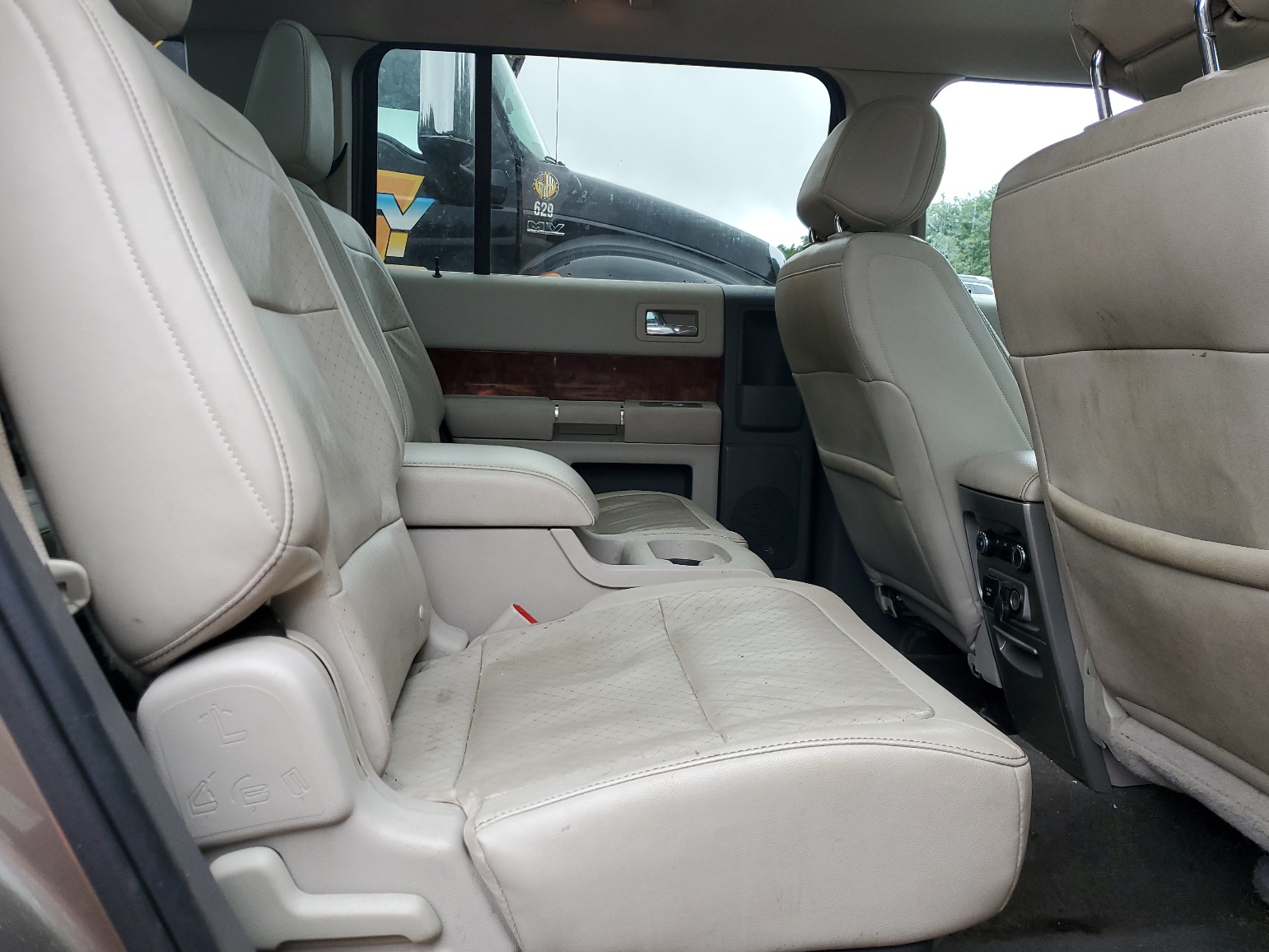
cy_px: 482
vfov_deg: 51.4
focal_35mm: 27
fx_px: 990
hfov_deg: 65.3
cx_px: 640
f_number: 1.5
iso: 67
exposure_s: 1/100
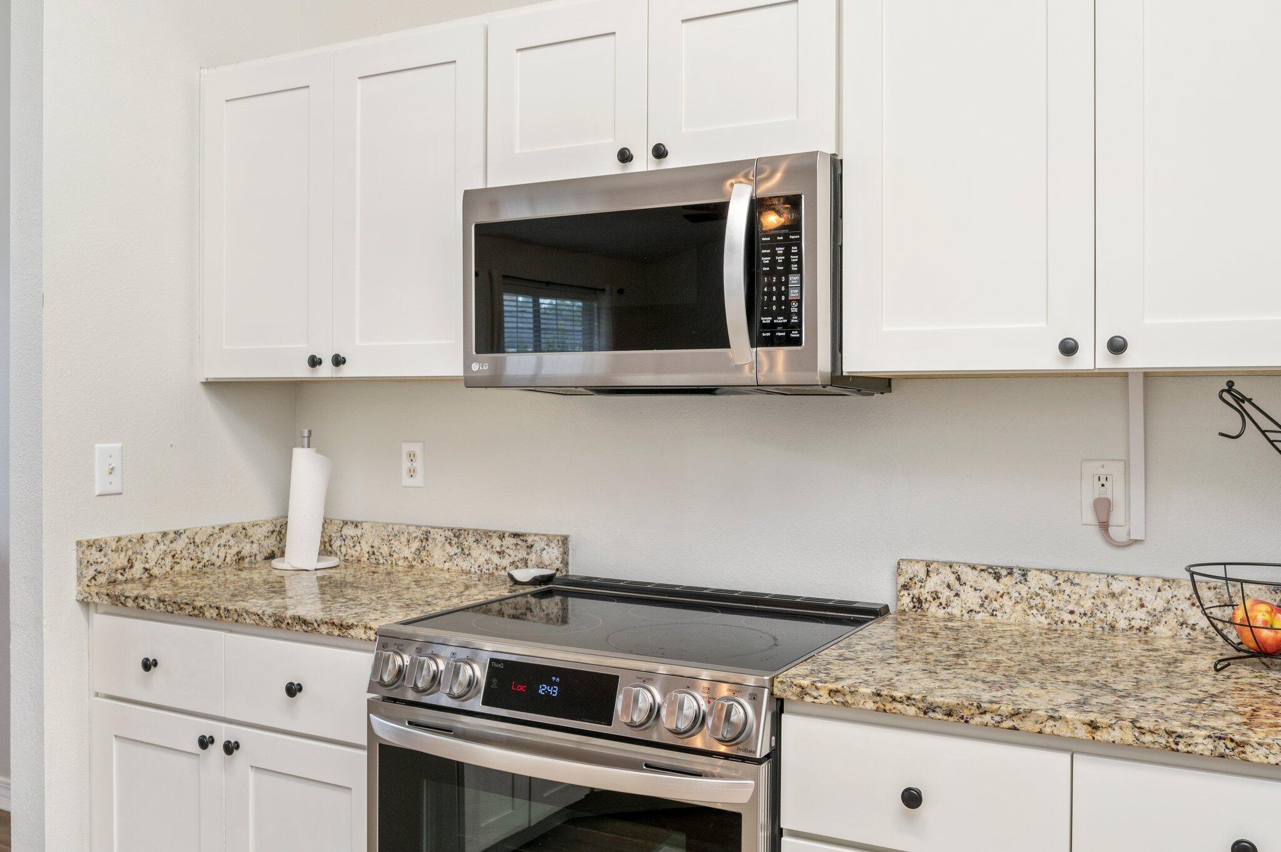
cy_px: 426
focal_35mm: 30
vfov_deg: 43.5
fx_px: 1067
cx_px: 640
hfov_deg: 62.0
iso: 320
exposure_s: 1/30
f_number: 9
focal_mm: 30
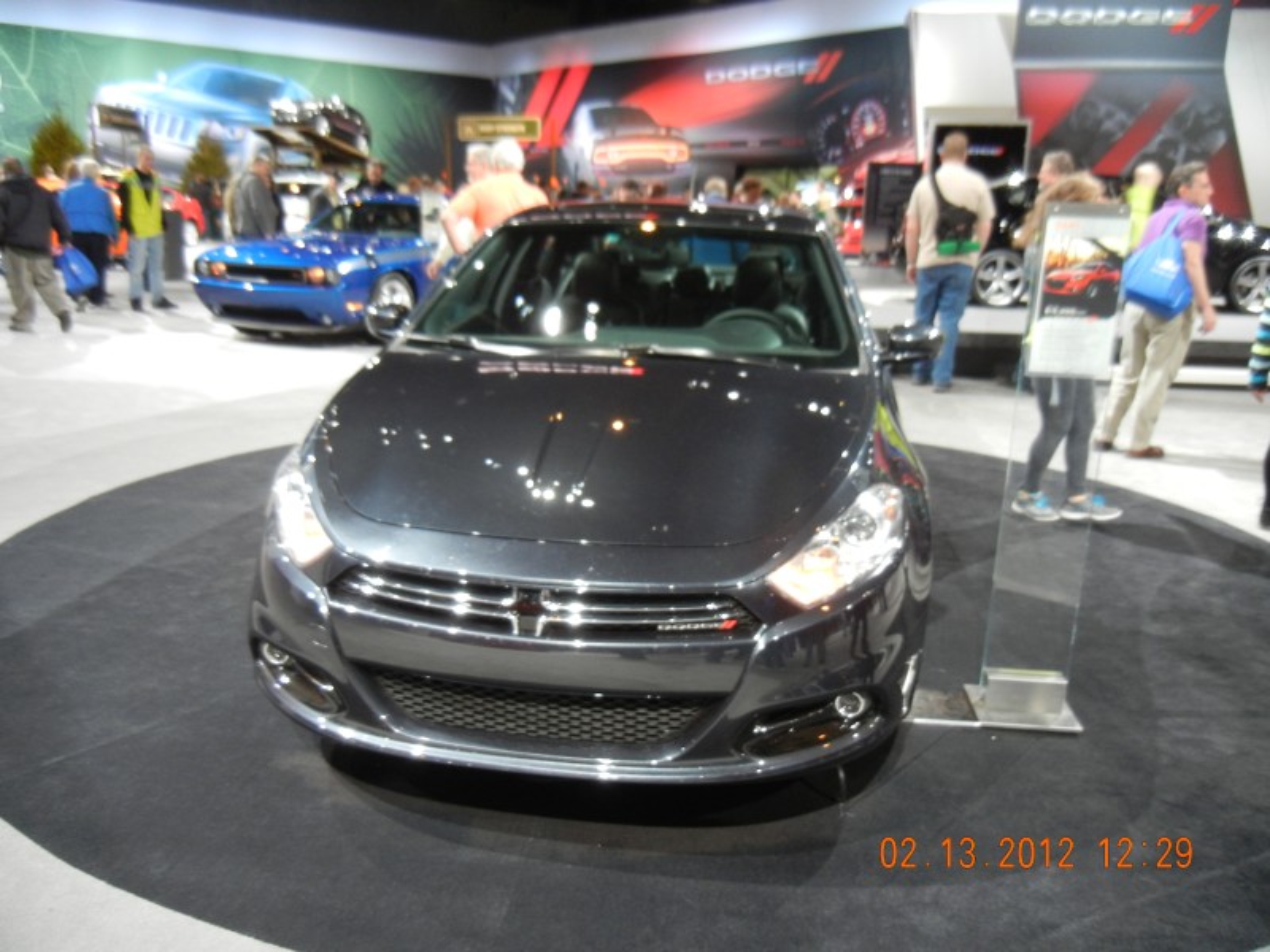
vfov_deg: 46.8
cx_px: 635
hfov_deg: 60.0
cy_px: 476
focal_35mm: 30
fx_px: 1101
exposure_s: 1/38.3
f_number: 3.5
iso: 400
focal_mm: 5.4
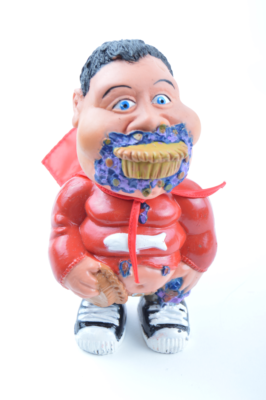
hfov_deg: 18.9
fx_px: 799
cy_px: 200
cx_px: 133
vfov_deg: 28.1
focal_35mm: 72
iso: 100
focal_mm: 48
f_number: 7.1
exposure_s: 1/30
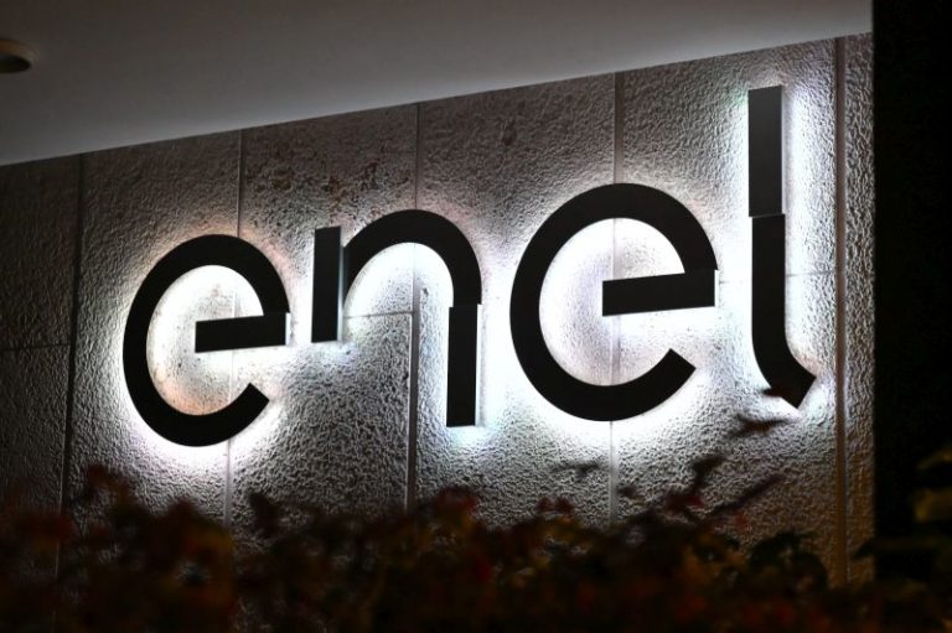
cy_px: 316
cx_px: 476
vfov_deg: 16.1
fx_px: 2246
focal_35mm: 85
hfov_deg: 23.9
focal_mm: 85
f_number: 10
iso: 10000
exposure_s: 1/200
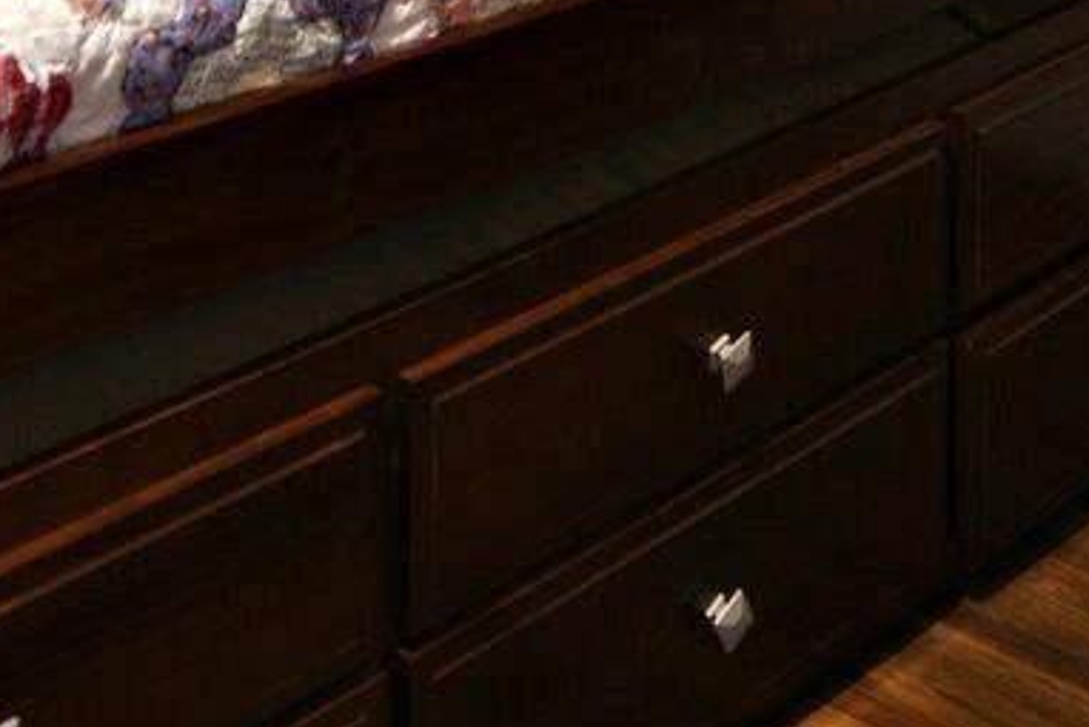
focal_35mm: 75
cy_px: -731
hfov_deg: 26.8
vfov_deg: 14.9
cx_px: 741
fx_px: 2269
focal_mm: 14
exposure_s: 1/15
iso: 560
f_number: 2.8
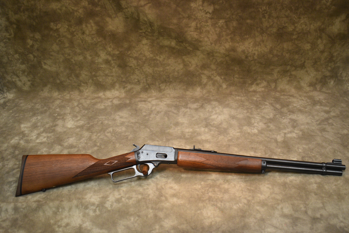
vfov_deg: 35.6
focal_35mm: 38
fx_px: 364
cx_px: 174
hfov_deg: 51.2
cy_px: 116
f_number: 4
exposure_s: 1/125
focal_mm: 25
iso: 1400
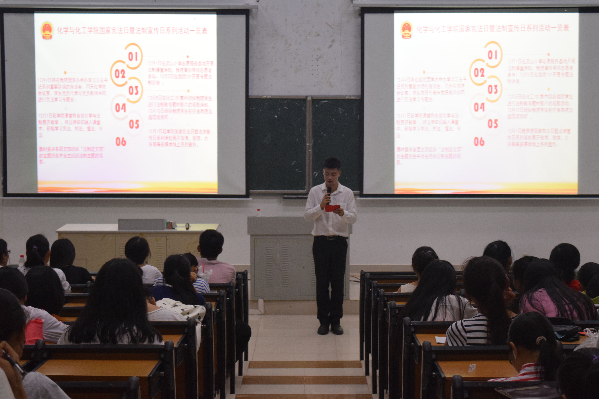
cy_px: 200
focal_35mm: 72
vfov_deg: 18.9
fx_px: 1198
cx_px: 300
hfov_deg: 28.1
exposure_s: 1/60
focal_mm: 48
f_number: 5.3
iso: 2200
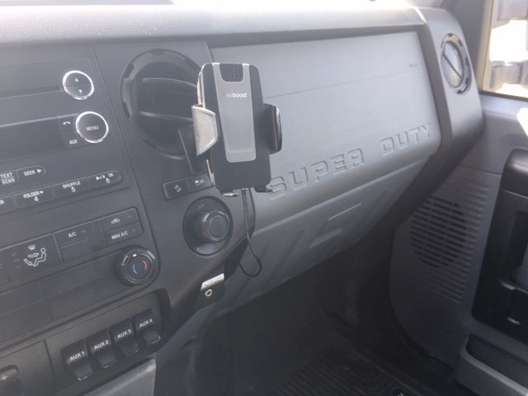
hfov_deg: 61.7
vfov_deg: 48.2
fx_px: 442
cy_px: 198
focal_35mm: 29
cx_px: 264
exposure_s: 1/60
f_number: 2.2
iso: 25
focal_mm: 4.15
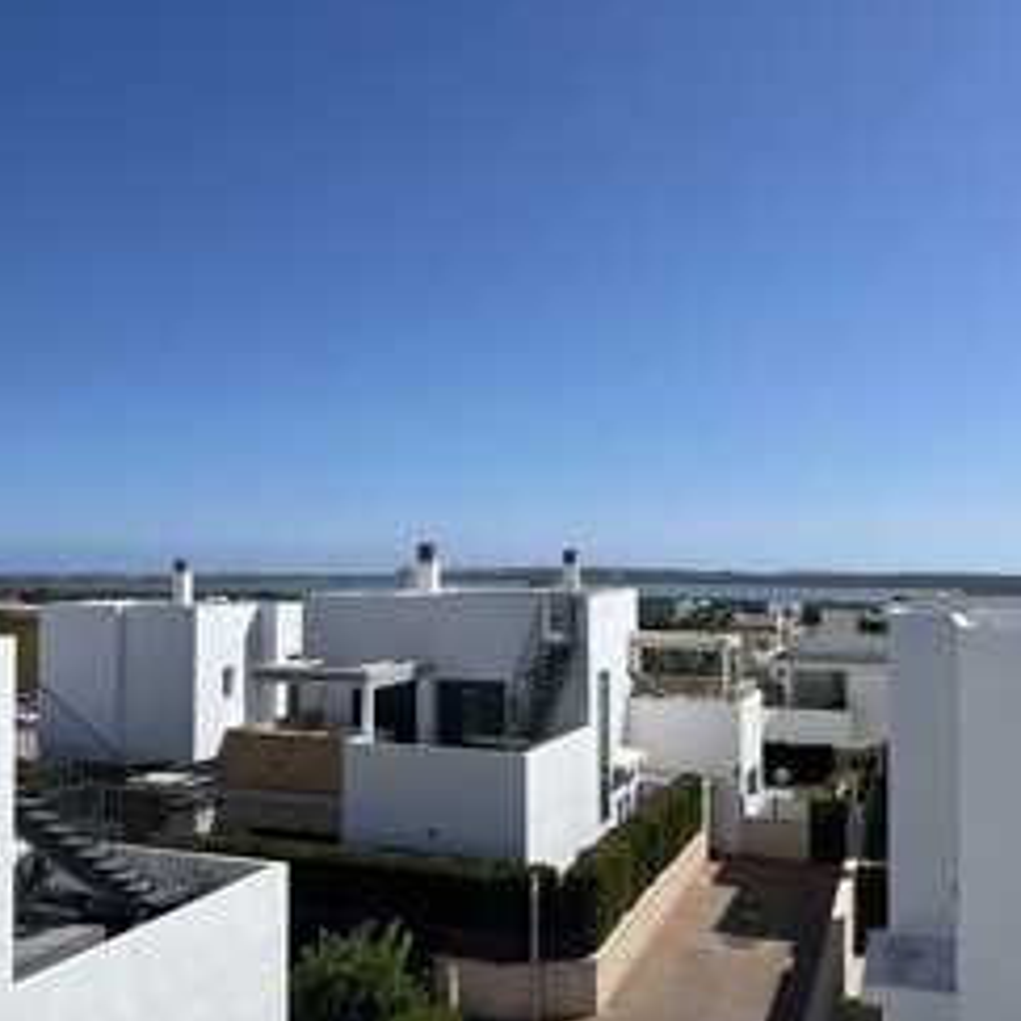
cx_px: 412
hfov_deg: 48.2
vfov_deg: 48.4
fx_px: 1135
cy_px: 550
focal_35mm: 34
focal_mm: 5.7
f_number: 1.5
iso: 50
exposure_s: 1/9434
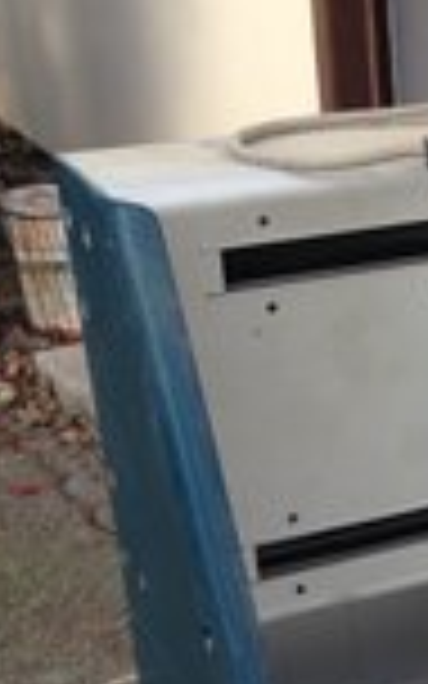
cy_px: 675
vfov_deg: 21.8
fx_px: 1717
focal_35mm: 92
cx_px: 613
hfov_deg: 13.5
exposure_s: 1/301
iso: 50
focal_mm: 4.12
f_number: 2.4
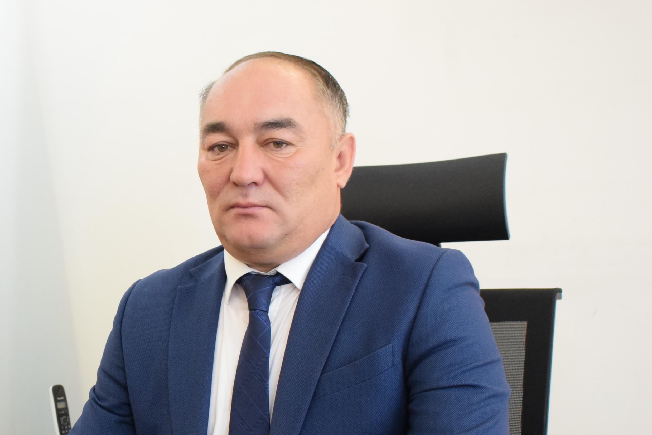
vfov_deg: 22.4
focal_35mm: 60
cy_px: 331
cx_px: 157
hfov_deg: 32.7
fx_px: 1087
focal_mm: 22
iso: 2000
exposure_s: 1/100
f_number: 5
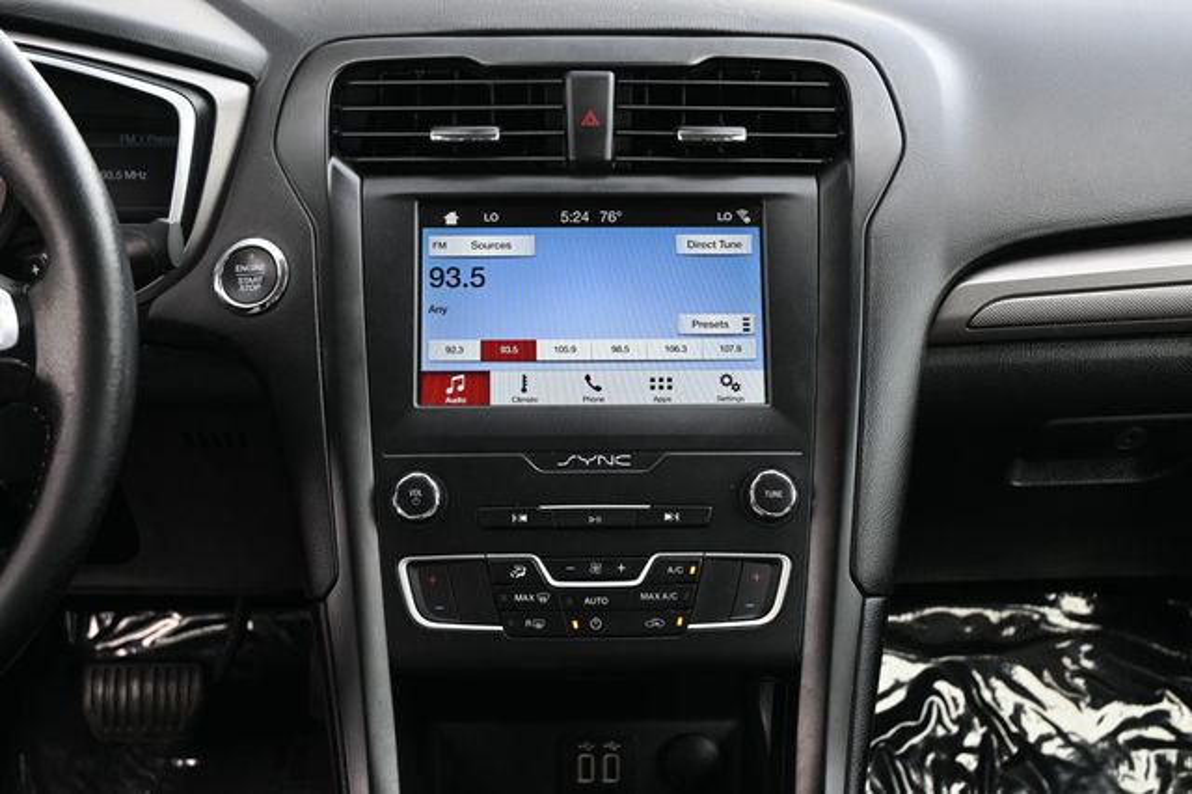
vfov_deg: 29.4
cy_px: 397
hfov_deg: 43.0
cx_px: 596
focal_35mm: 46
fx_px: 1514
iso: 400
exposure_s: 1/125
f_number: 4.8
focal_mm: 30.5
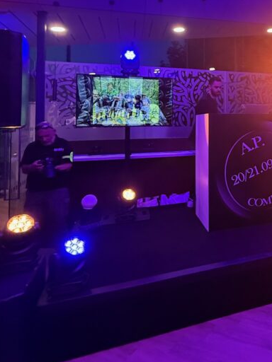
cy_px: 112
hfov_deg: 45.1
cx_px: 245
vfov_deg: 61.4
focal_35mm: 28
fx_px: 293
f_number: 2.2
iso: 640
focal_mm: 2.22
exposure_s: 1/58
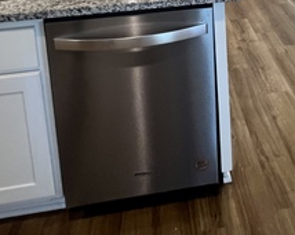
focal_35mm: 38
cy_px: -93
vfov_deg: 29.0
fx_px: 332
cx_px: 200
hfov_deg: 47.1
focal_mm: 1.57
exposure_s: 1/120
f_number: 1.8
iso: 200
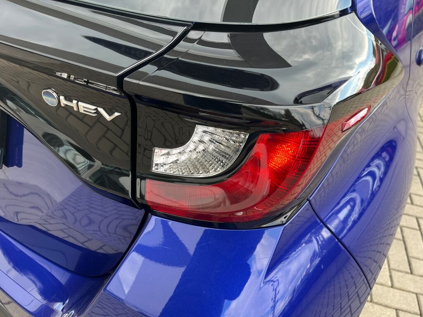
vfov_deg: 53.1
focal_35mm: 26
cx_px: 212
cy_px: 158
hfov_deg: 67.3
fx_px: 318
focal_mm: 5.1
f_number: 1.6
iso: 40
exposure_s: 1/147
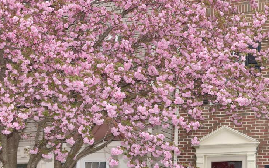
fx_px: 755
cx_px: 174
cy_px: 58
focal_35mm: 103
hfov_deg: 20.1
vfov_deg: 12.7
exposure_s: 1/160
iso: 250
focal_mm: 24
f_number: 6.3
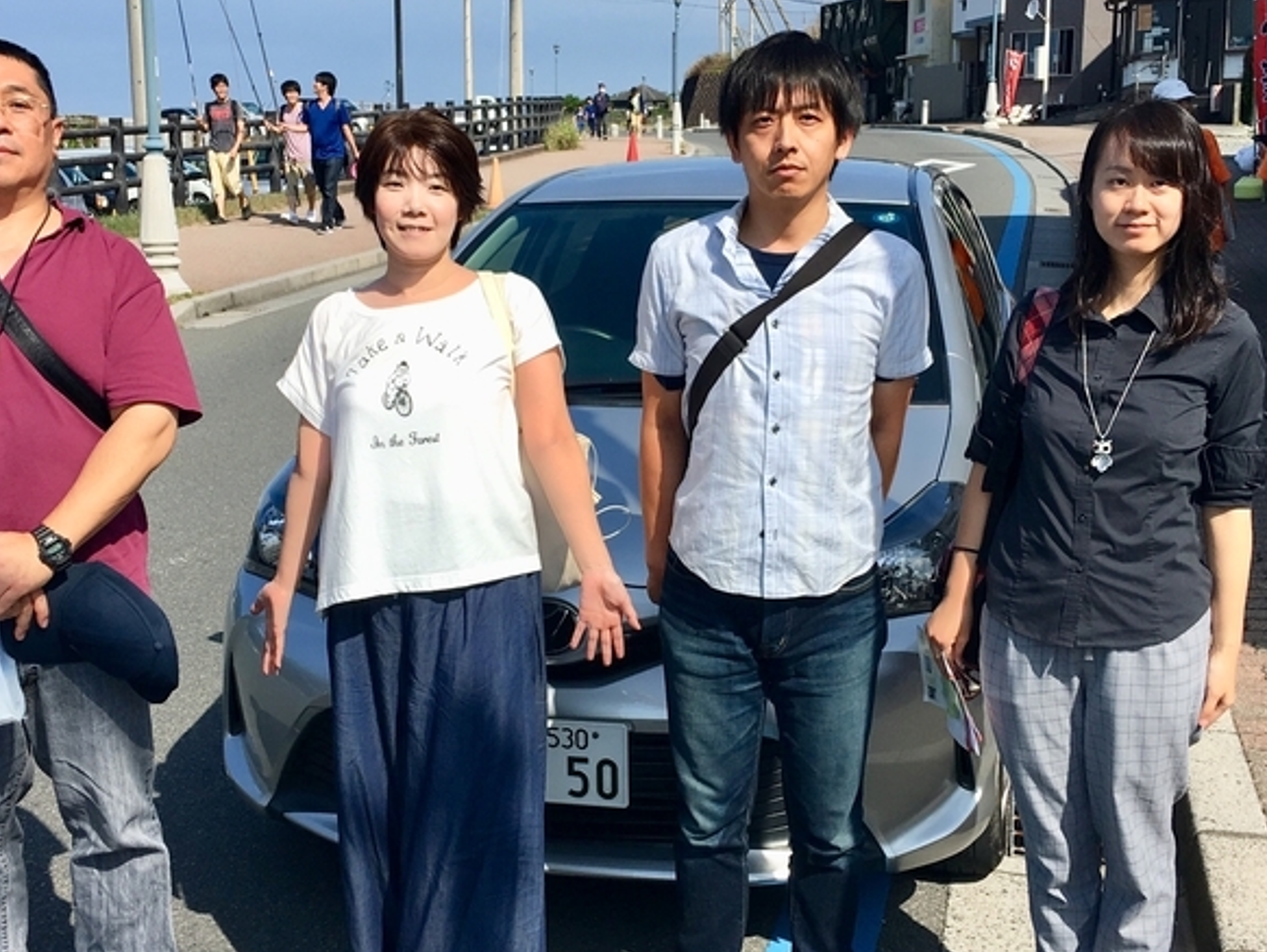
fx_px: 1867
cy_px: 523
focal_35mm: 51
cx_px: 623
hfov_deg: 37.5
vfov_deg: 28.6
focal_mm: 4.15
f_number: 2.2
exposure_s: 1/1603
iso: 25
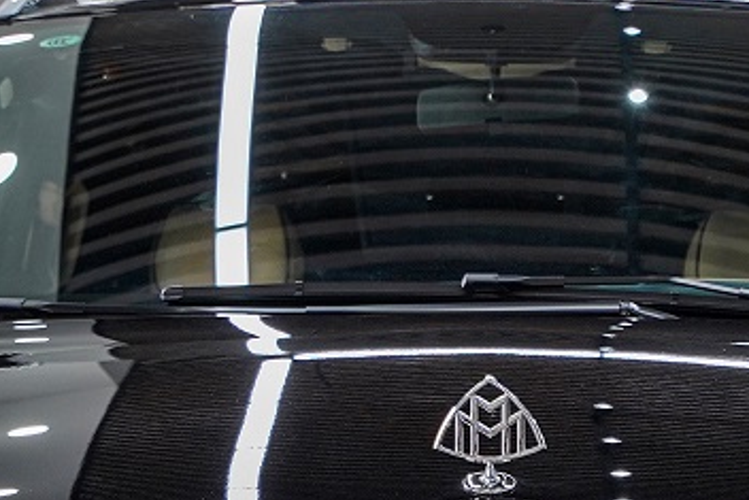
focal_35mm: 149
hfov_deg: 13.8
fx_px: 3101
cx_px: 492
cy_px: 611
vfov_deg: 9.1
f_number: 4
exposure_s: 1/80
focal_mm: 35
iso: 400
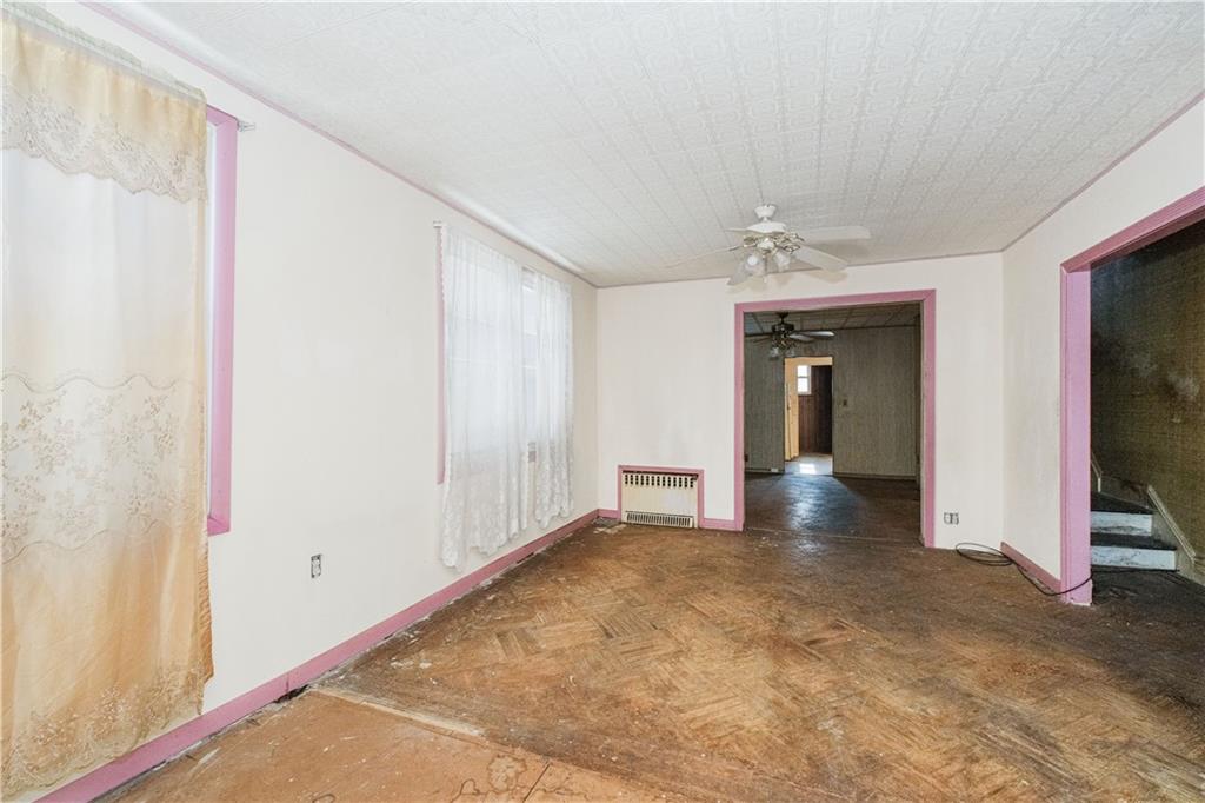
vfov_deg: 77.3
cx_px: 602
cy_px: 402
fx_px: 502
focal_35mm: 15
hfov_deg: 100.4
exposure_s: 1/80
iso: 1600
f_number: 9
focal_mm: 10
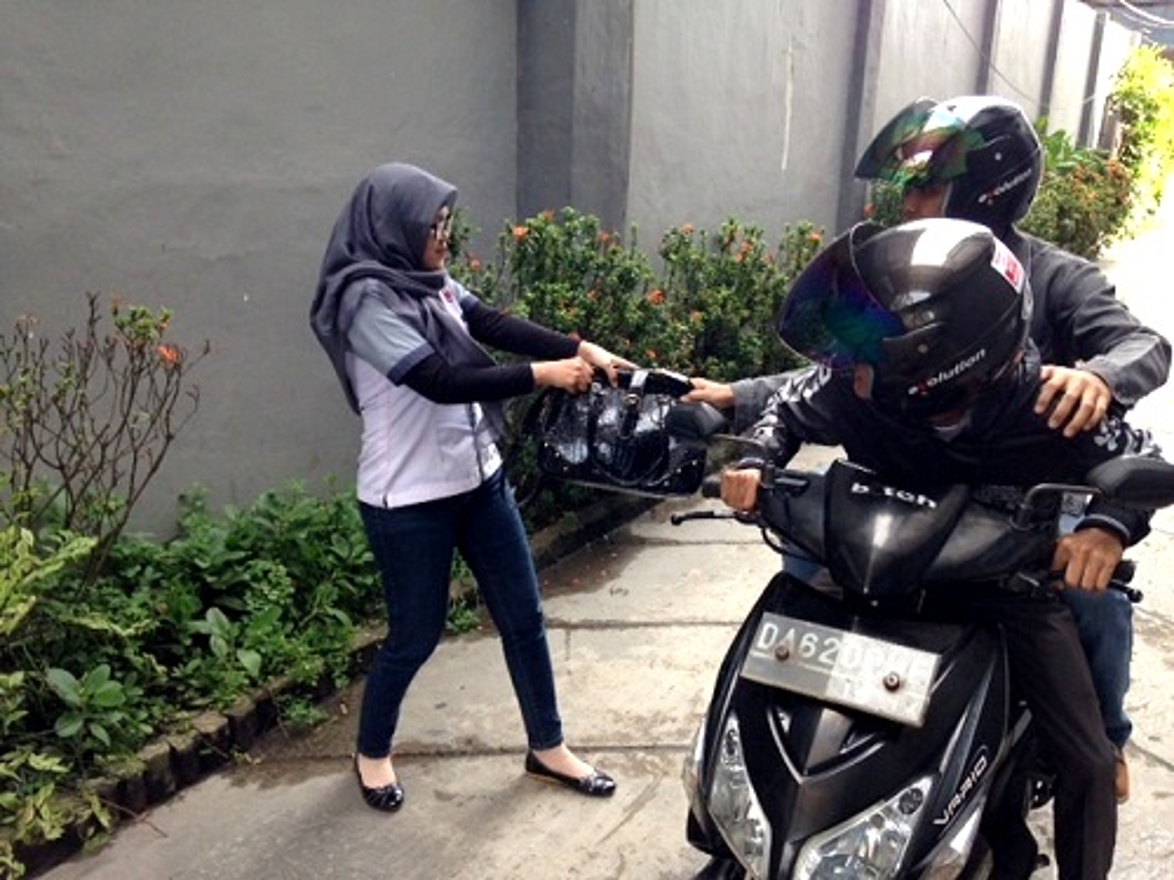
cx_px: 587
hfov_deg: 55.4
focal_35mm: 33
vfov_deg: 42.9
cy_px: 440
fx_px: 1119
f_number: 2.4
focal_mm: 4.12
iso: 80
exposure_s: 1/120
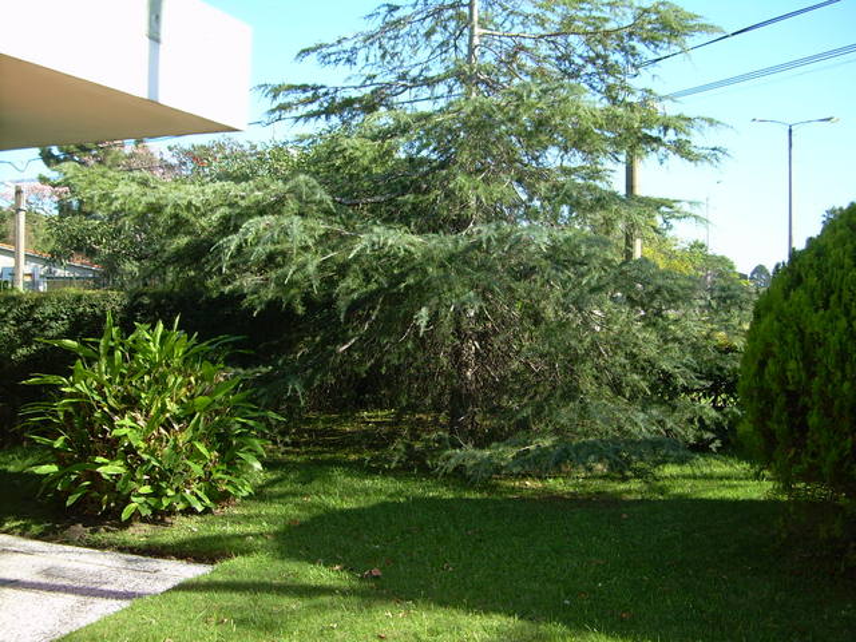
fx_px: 940
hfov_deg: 49.0
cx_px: 428
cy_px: 321
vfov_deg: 37.7
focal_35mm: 38
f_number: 2.8
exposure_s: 1/297
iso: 50
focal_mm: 6.3
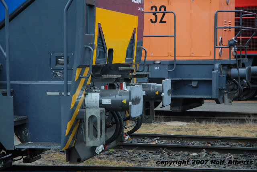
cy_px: 86
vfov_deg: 13.1
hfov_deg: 19.4
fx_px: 751
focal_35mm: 105
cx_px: 128
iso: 400
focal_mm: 70
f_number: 4.5
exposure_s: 1/160
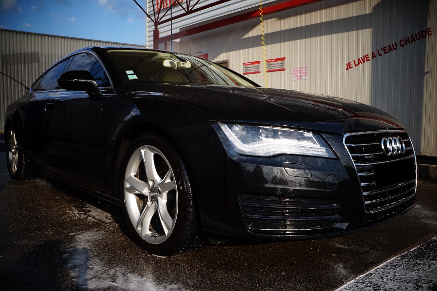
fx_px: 364
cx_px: 218
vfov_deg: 43.6
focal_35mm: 30
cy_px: 146
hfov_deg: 62.0
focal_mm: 20
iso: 100
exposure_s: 1/200
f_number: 9
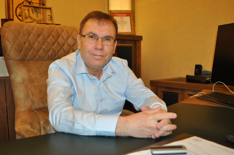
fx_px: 234
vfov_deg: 36.8
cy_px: 78
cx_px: 117
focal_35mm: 36
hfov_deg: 53.2
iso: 800
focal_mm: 24
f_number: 4
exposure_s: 1/60
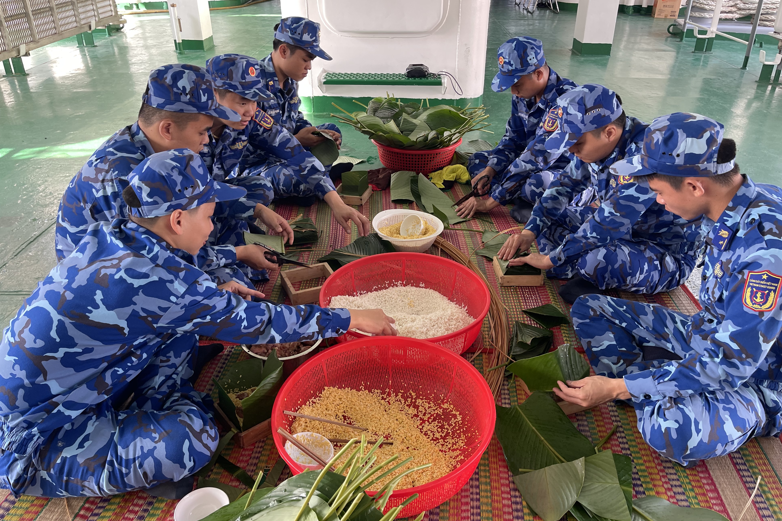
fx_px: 586
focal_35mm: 27
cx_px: 401
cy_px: 259
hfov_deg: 67.4
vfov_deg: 47.9
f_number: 1.6
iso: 80
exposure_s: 1/121
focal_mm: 5.1
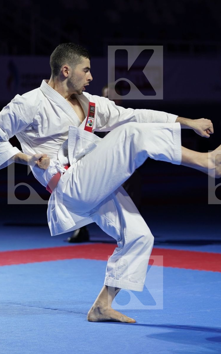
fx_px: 1523
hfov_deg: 8.3
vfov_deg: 13.2
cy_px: 177
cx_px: 135
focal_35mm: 158
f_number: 2.8
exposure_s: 1/500
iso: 640
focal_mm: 103
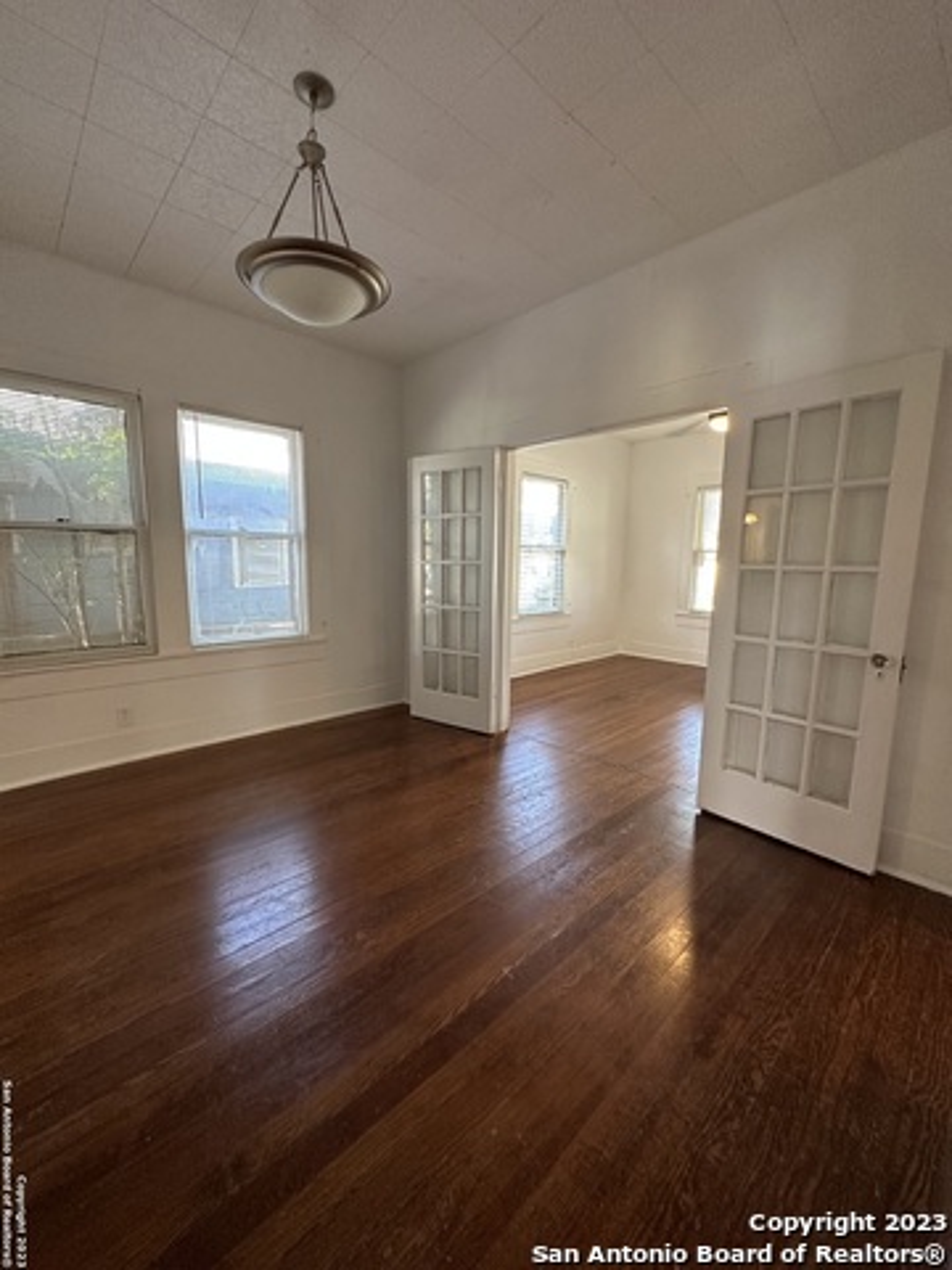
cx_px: 476
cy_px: 635
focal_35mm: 14
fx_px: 513
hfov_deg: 85.7
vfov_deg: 102.1
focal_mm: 2.22
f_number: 2.2
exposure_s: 1/60
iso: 250
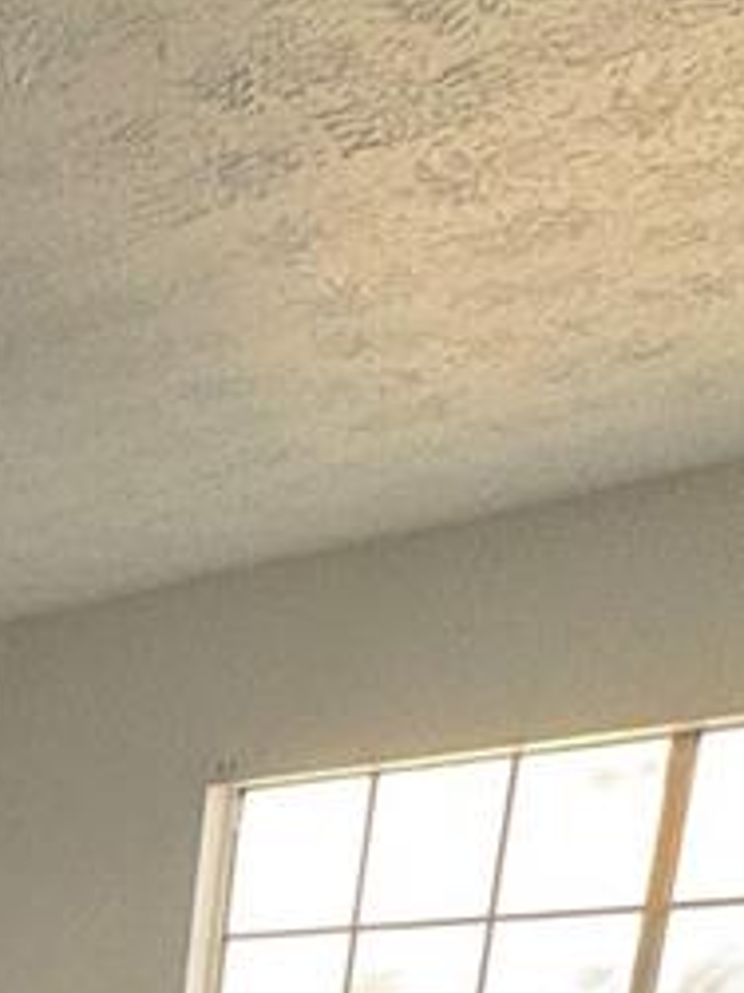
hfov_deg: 17.4
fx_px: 1922
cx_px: -625
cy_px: 1697
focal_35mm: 67
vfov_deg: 21.3
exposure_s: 1/60
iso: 500
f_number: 2.2
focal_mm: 2.22
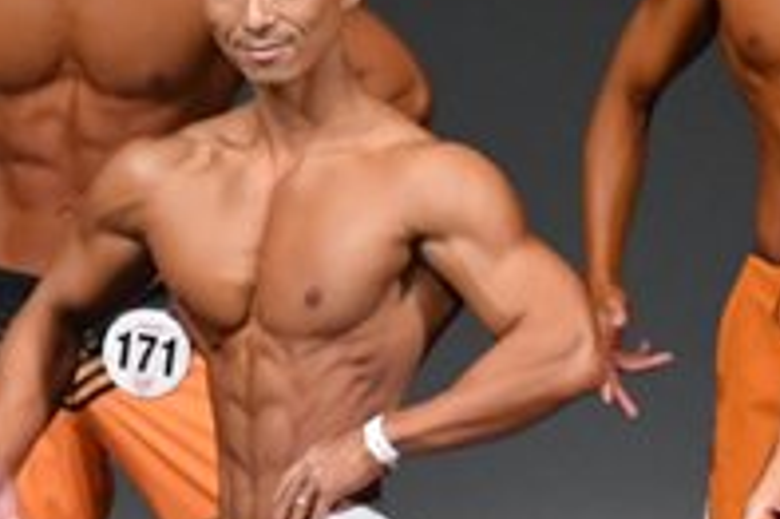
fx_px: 26822
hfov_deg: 1.7
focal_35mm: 1239
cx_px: 1269
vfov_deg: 1.1
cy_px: 515
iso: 4000
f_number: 5.6
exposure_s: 1/400
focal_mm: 210
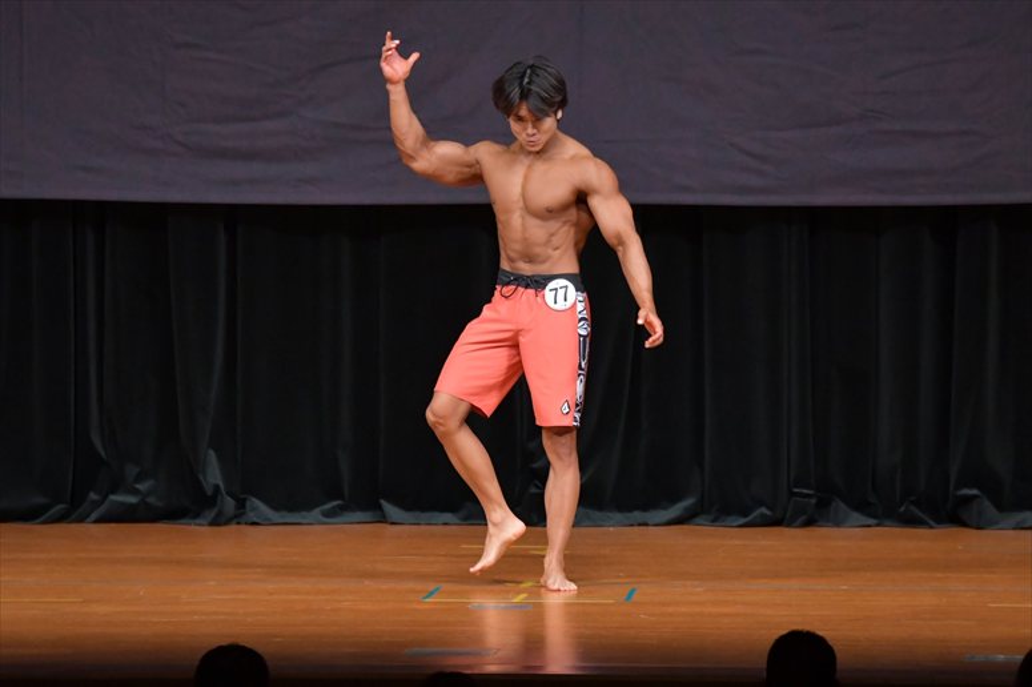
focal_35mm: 270
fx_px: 7736
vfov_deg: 5.1
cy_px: 344
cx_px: 516
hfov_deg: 7.6
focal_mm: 180
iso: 5000
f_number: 5.6
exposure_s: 1/400
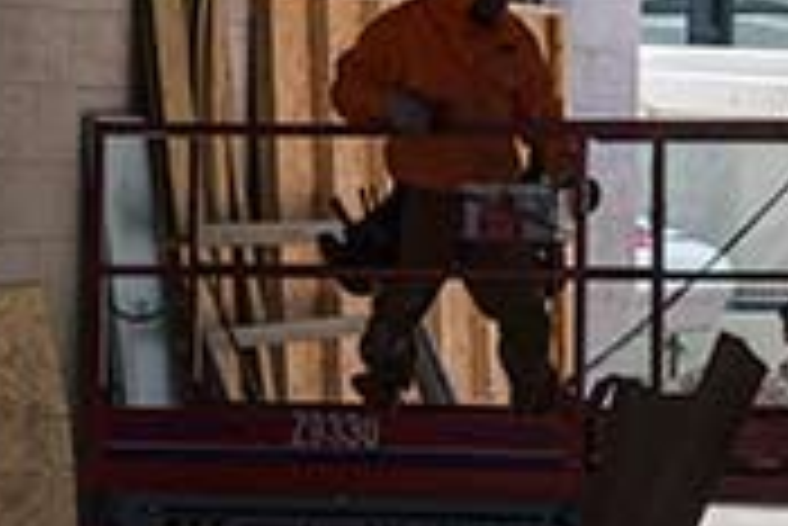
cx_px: 1045
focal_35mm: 206
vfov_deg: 6.7
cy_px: 90
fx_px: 4513
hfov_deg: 9.8
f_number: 11
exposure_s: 1/200
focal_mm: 48
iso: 200
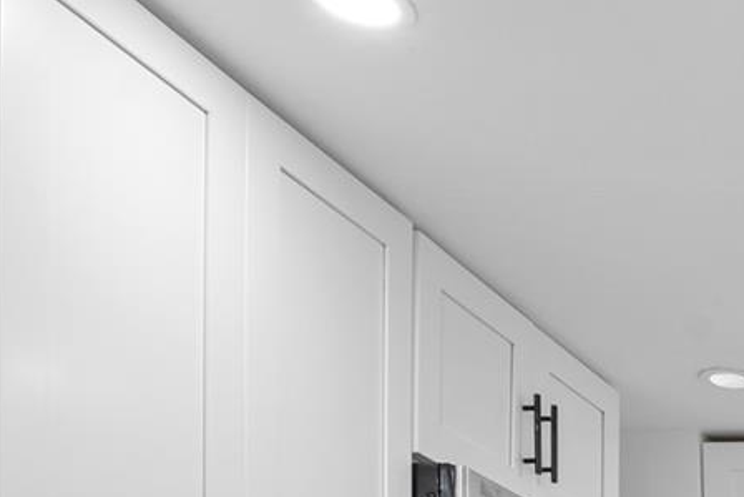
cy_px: 895
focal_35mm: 64
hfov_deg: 23.2
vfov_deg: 17.3
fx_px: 1323
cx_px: 1202
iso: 320
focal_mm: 14
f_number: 10
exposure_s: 1/3
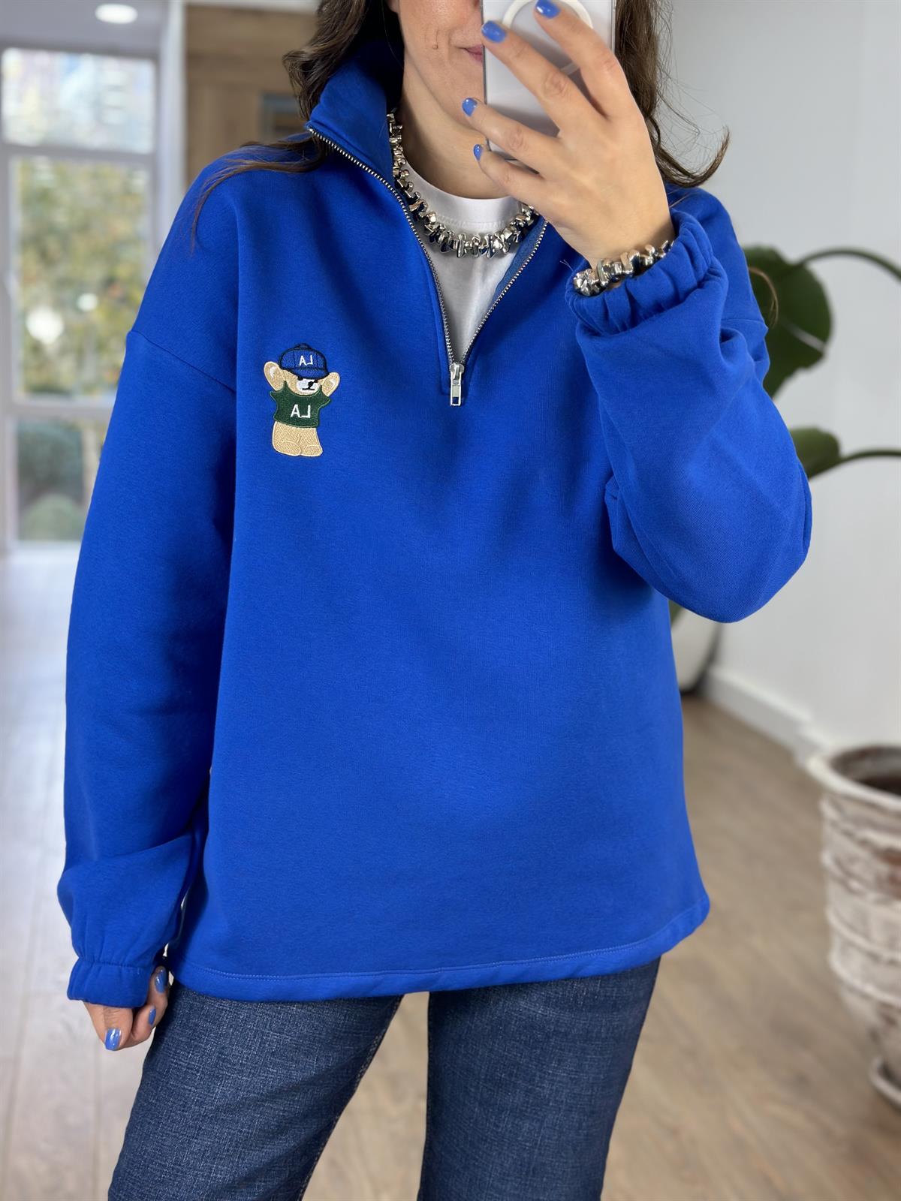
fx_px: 1666
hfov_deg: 30.3
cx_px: 450
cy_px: 600
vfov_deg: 39.7
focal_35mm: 48
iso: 100
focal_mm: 6.86
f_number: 1.78
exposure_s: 1/100
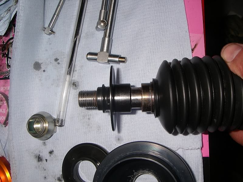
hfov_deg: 49.0
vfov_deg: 37.7
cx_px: 122
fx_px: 267
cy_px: 91
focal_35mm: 38
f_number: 6.6
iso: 64
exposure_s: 1/40
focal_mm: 6.3
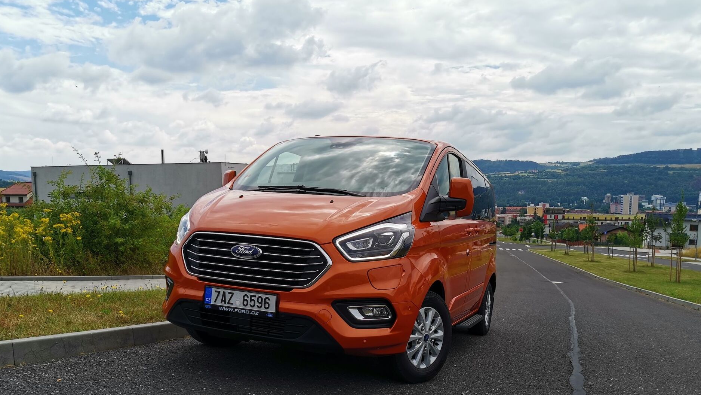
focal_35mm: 29
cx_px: 356
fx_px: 539
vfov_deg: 39.9
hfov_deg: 66.1
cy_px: 250
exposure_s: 1/4082
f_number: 1.4
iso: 50
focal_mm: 4.66
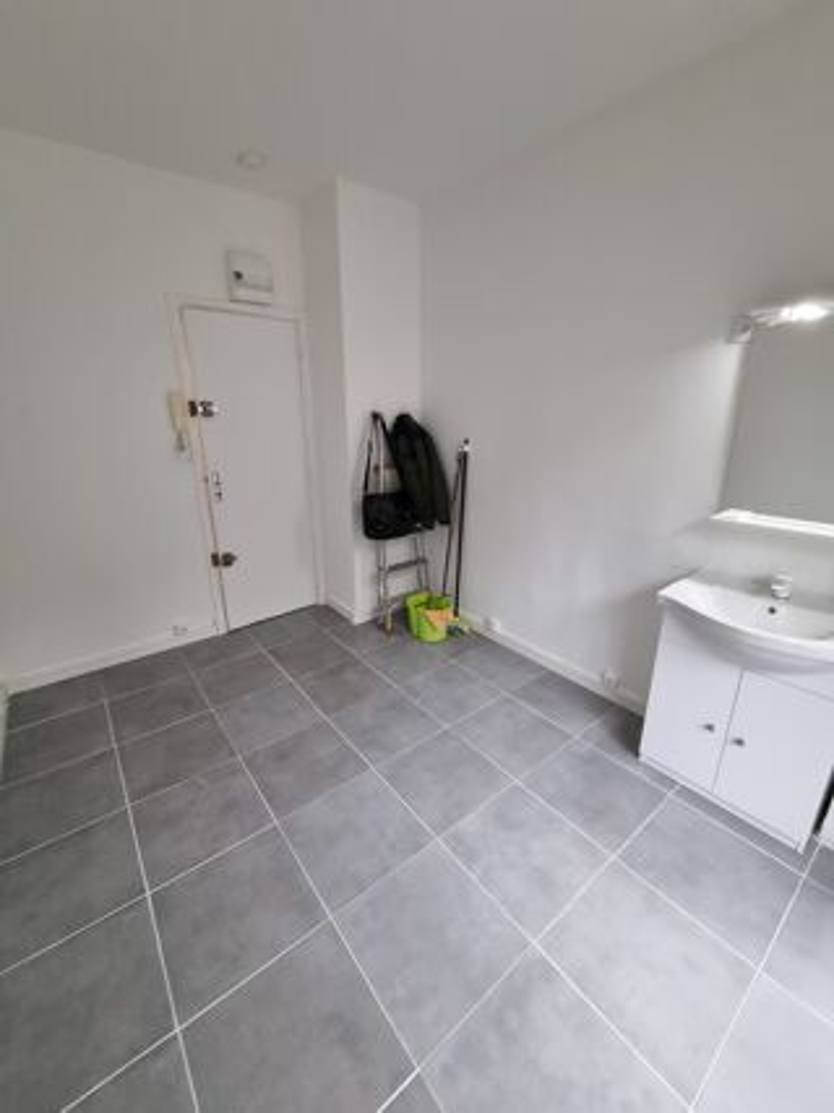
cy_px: 556
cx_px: 417
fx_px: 418
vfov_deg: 106.2
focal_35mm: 13
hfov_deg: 89.9
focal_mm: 2.2
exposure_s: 1/50
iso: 250
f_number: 2.2
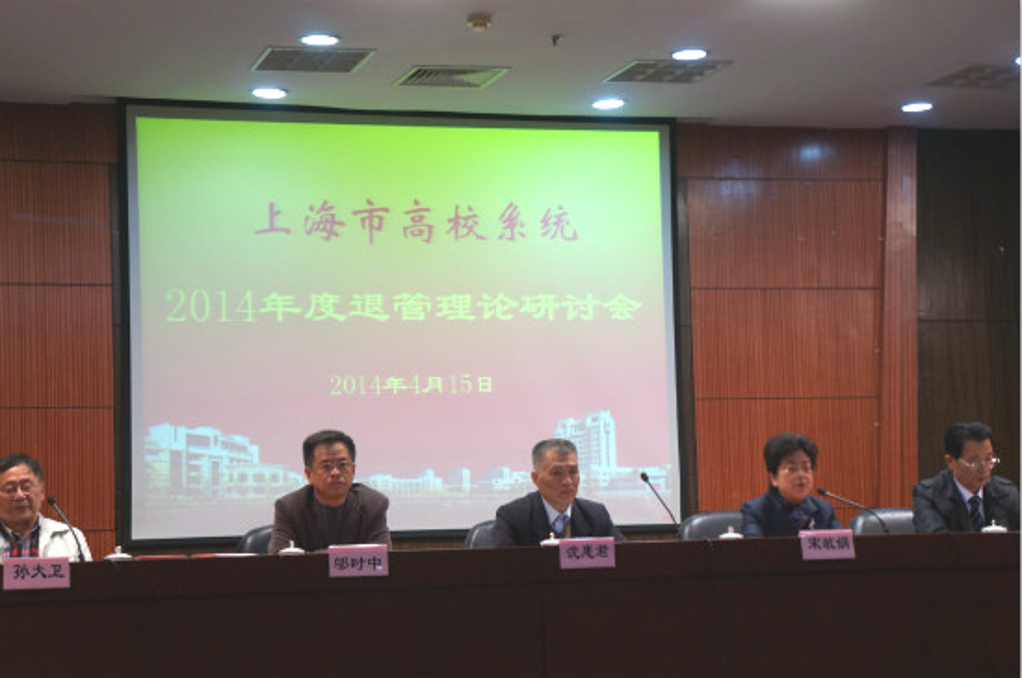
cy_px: 339
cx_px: 511
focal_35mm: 75
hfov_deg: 27.0
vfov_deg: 18.1
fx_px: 2126
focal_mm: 50
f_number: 5
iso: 1000
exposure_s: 1/80
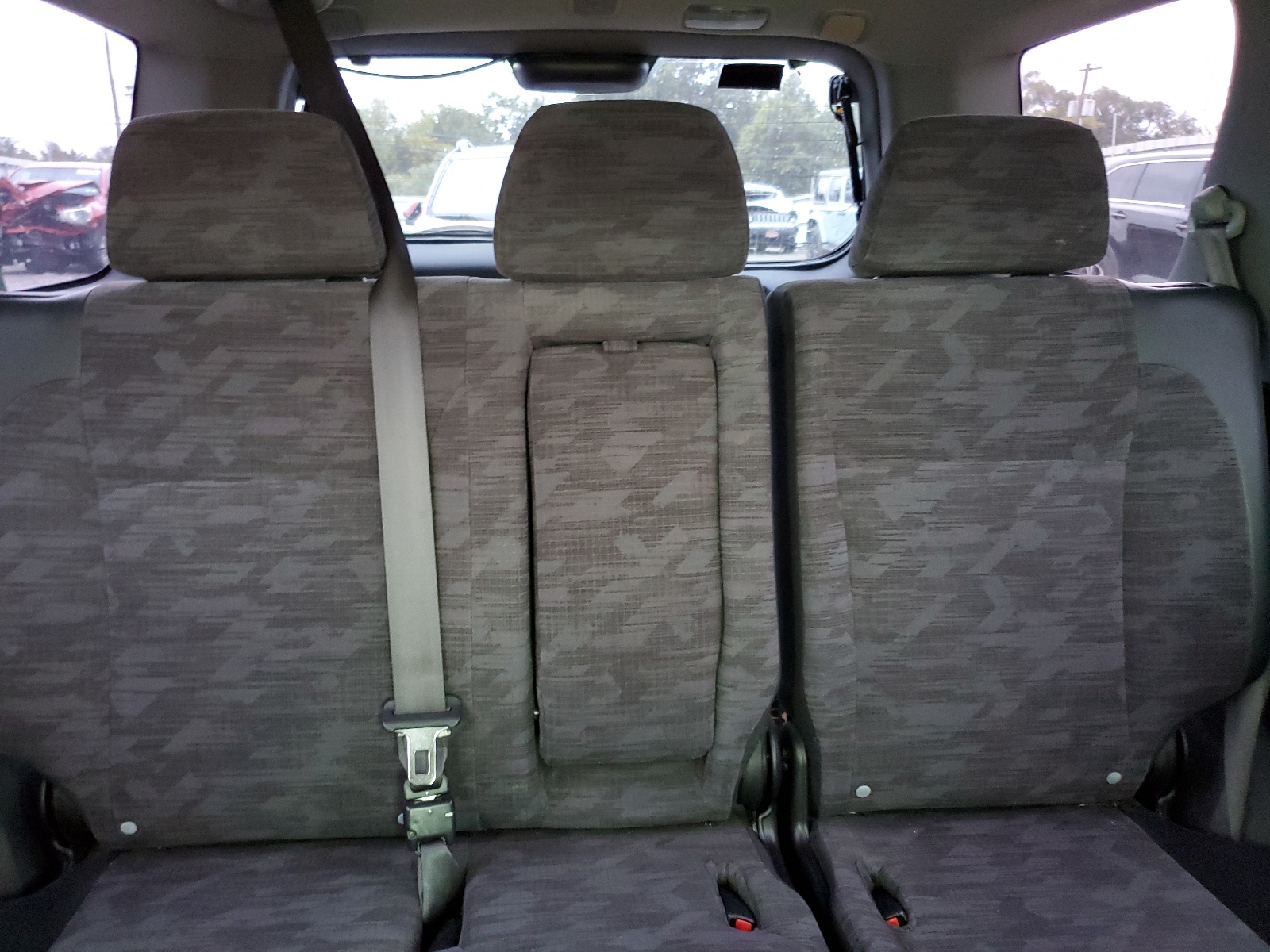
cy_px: 476
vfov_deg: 53.1
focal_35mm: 26
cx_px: 635
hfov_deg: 67.3
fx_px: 954
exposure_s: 1/40
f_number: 1.5
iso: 345
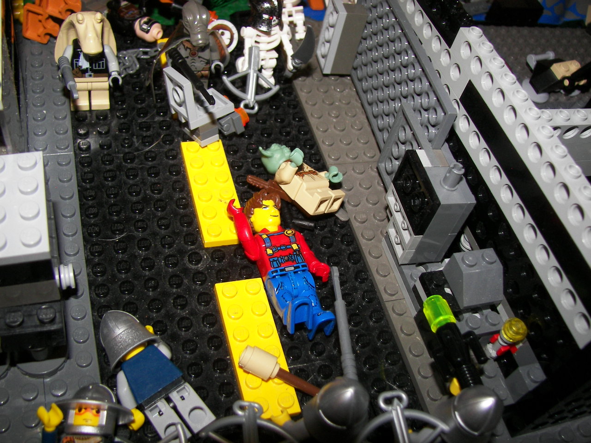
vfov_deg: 39.7
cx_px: 296
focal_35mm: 36
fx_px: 615
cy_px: 222
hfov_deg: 51.4
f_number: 2.8
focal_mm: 6
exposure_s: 1/30
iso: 100
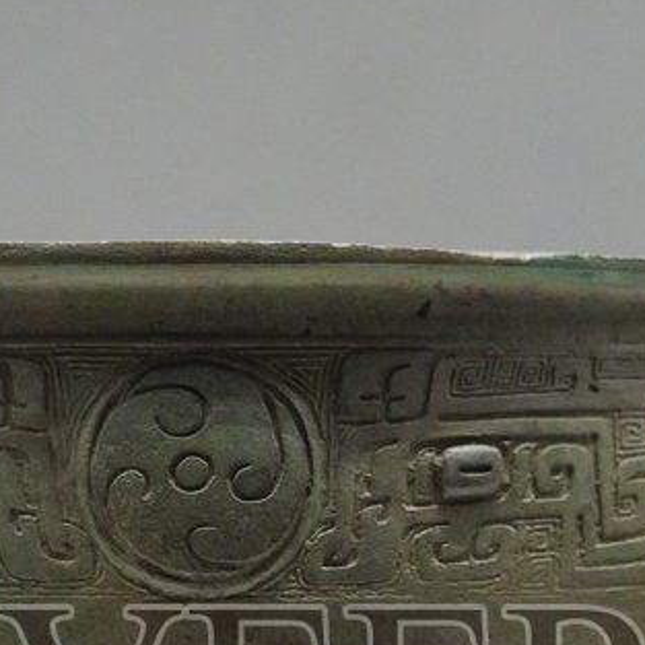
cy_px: 747
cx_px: 342
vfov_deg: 6.9
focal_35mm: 252
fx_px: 5312
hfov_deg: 6.9
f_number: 4
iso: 4000
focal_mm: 58
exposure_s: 1/60
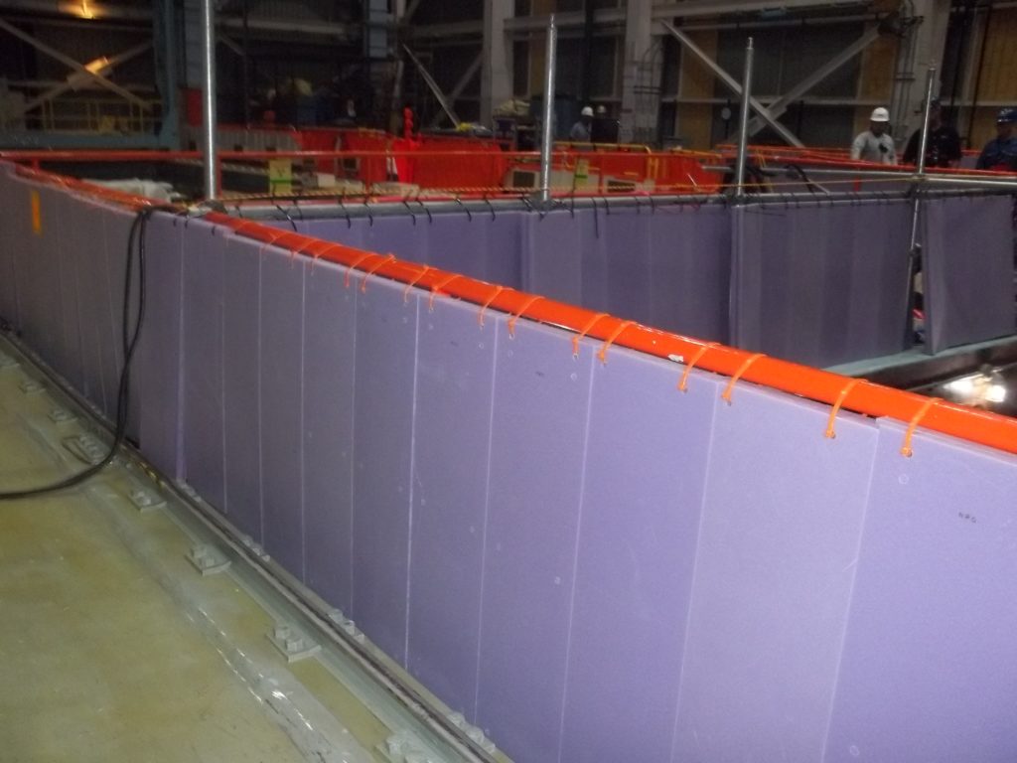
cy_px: 382
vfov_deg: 42.9
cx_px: 508
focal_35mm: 33
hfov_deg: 55.4
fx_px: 970
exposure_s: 1/30
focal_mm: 5.9
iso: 320
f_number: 3.3
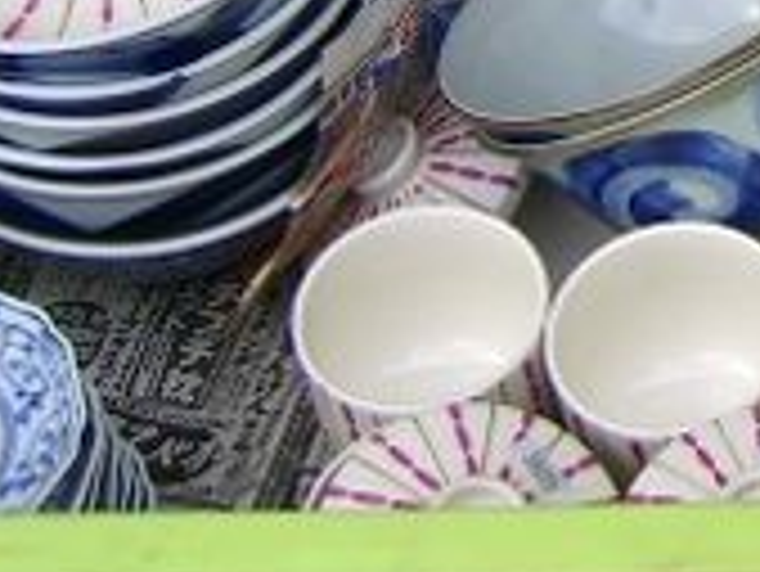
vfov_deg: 9.7
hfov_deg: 12.5
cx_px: 1304
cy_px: -430
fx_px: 3208
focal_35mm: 146
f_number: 4
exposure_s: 1/200
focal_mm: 7.9
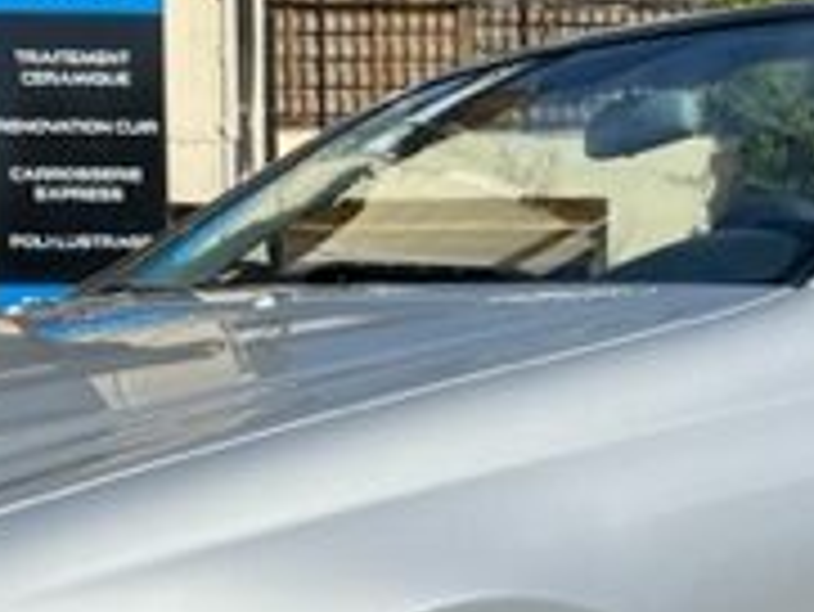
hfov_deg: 21.3
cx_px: 405
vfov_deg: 15.7
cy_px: 657
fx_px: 2165
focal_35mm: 92
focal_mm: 5.7
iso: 50
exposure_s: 1/5587
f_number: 1.5
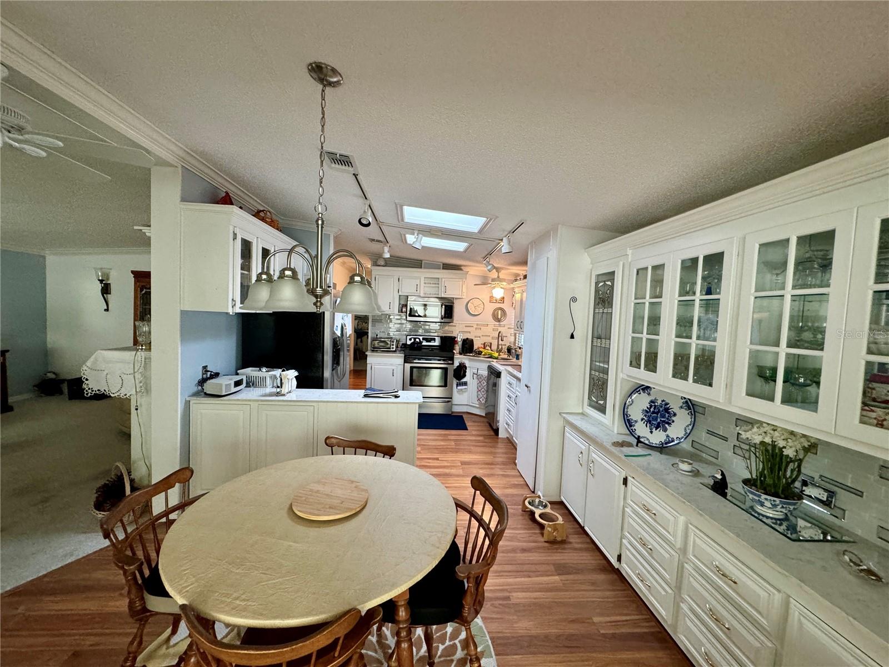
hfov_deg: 102.1
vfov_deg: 85.7
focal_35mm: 14
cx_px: 444
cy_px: 334
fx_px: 360
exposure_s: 1/60
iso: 320
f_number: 2.2
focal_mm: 2.22
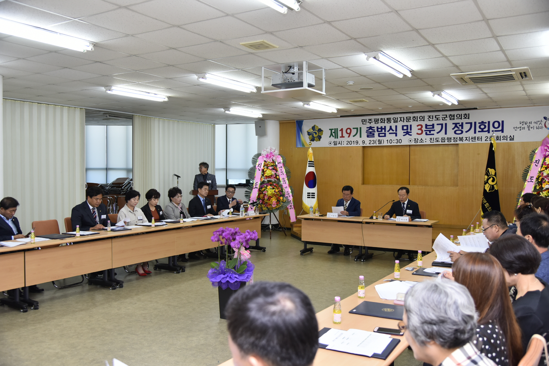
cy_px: 183
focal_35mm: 31
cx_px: 274
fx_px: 473
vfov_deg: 42.3
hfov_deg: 60.3
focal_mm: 31
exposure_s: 1/125
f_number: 4
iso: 640
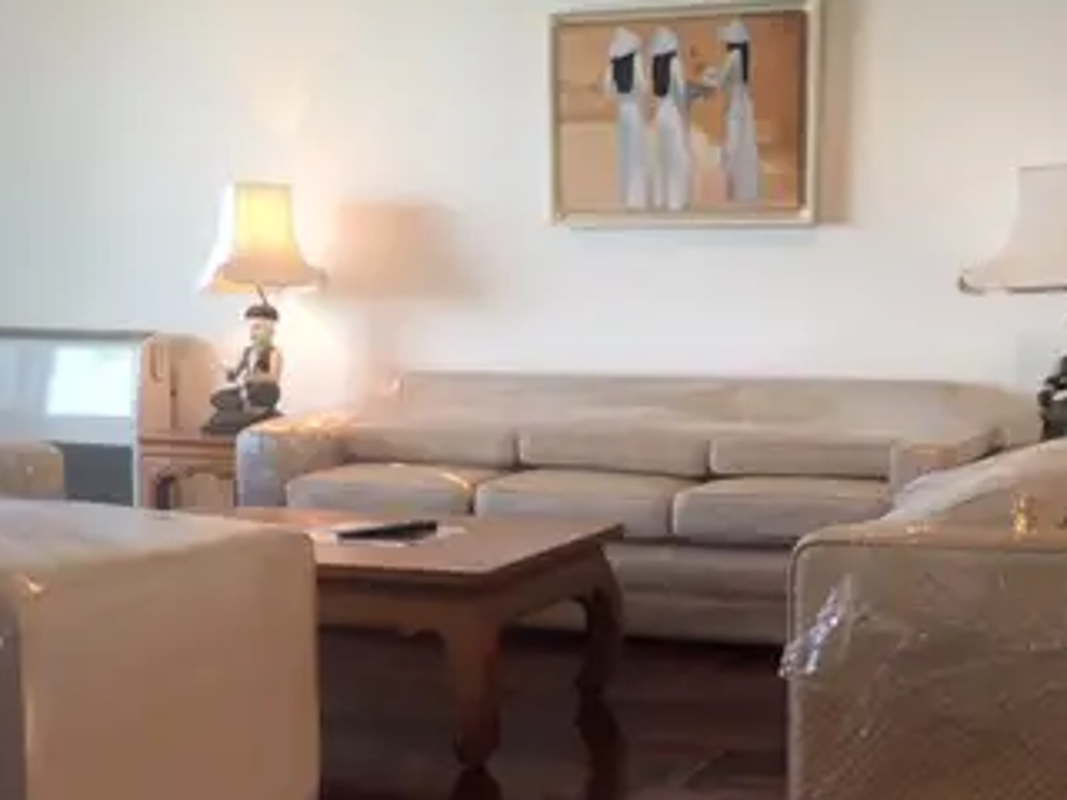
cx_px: 597
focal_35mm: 58
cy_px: 533
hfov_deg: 33.2
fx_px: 1788
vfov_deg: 25.1
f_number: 2.2
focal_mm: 4.15
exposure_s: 1/33
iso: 32
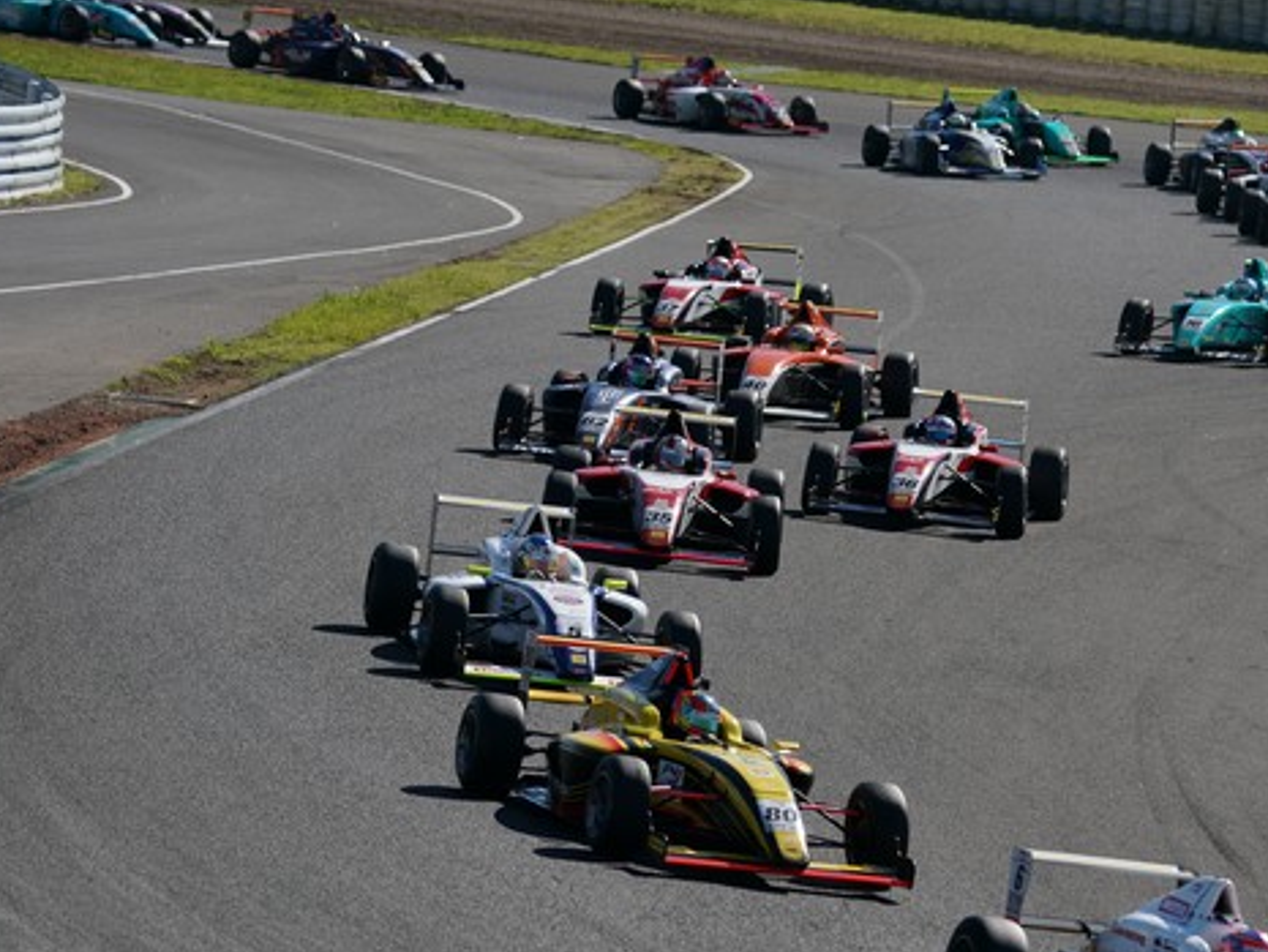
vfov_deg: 4.1
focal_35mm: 365
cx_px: 856
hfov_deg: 5.4
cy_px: 608
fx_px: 13374
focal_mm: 245
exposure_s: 1/1000
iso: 200
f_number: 7.1
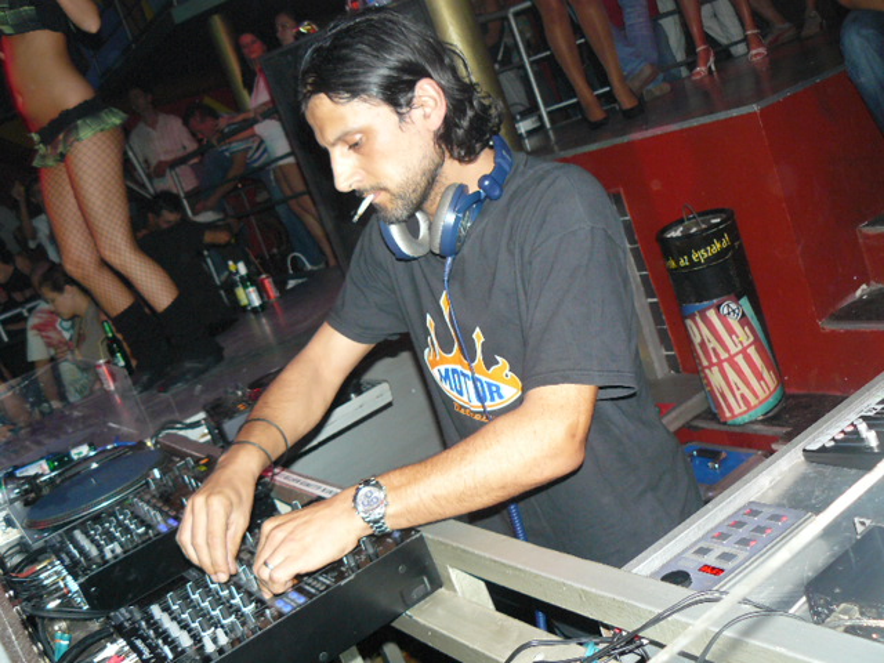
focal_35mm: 36
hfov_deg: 51.4
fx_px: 919
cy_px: 332
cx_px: 442
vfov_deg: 39.7
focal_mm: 6
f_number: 2.8
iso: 160
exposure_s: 1/25
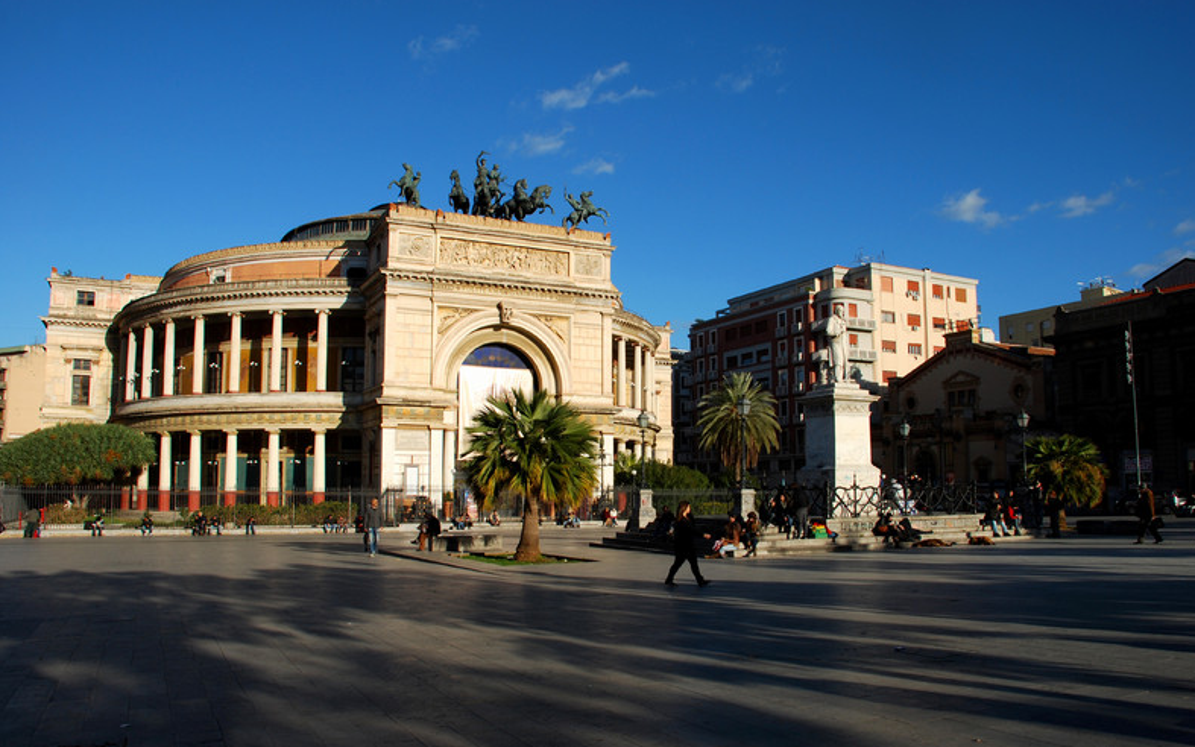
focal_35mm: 28
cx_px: 606
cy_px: 399
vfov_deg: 44.5
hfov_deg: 66.5
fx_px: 912
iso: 100
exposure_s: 1/250
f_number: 8
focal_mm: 18
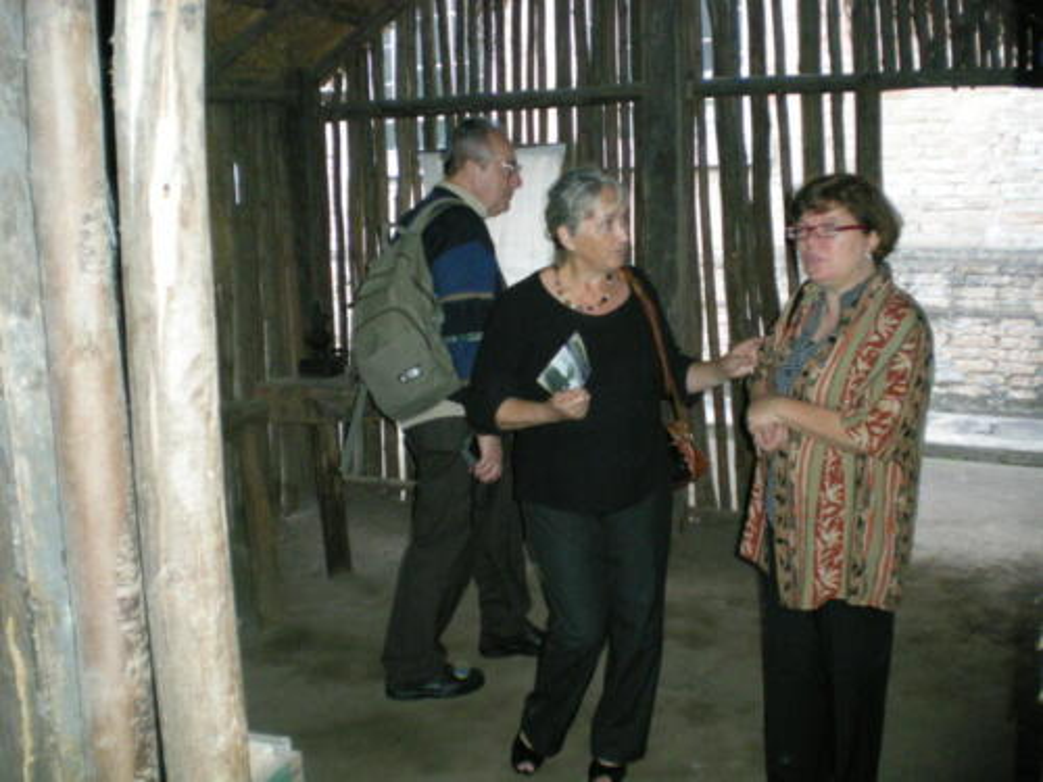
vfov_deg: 37.7
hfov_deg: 49.0
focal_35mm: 38
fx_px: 1145
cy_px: 391
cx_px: 522
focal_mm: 6.3
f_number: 3.1
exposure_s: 1/60
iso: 311
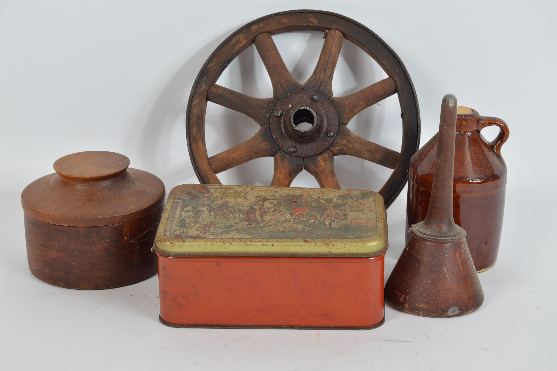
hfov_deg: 24.6
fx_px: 1275
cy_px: 186
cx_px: 278
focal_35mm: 82
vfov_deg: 16.5
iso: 100
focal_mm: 55
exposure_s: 1/80
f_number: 9
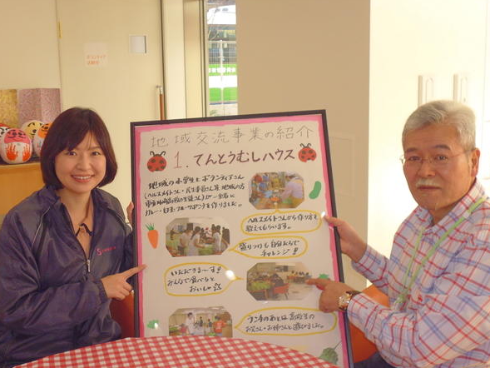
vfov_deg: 27.5
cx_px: 245
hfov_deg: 36.2
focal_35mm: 53
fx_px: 750
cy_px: 184
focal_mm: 9.2
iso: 200
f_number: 4.1
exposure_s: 1/60
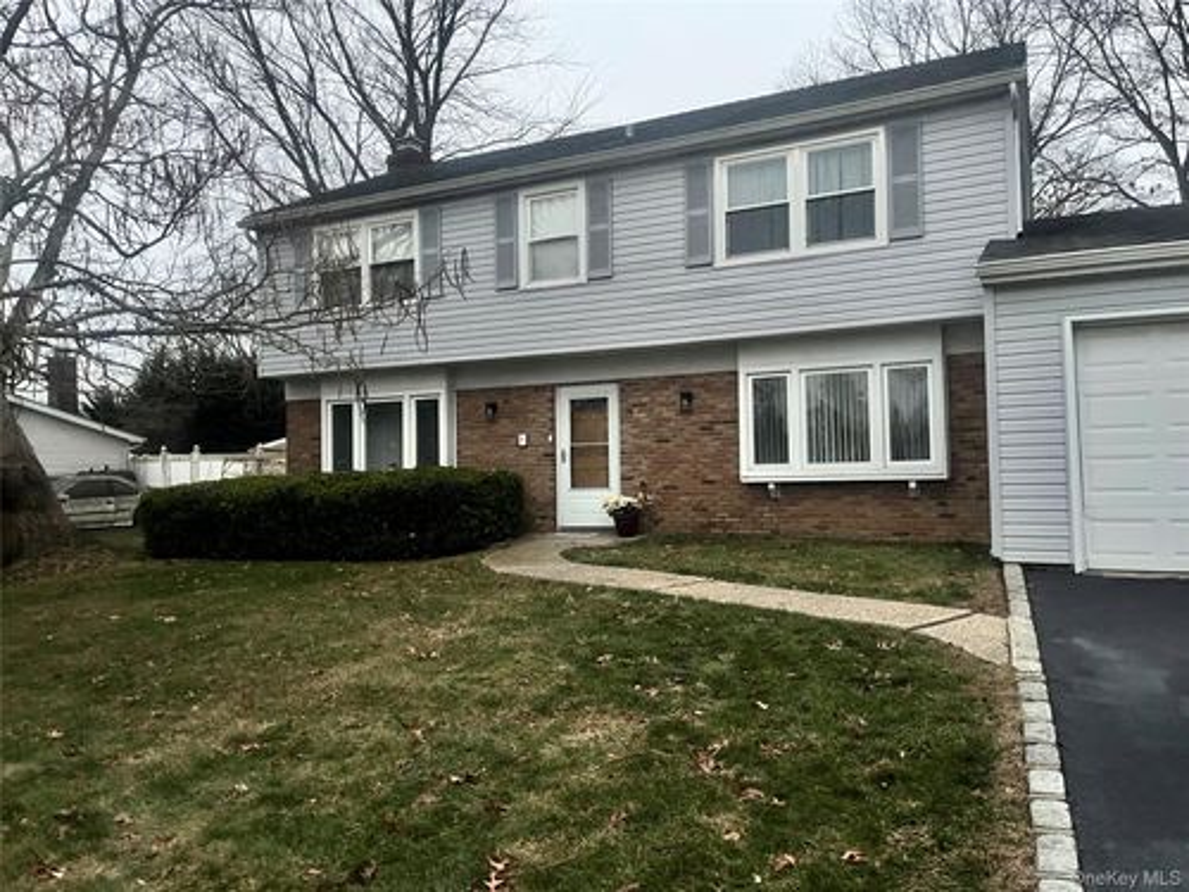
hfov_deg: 67.3
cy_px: 446
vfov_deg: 53.1
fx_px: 893
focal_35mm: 26
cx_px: 594
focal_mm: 5.1
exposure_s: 1/30
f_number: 1.6
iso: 800
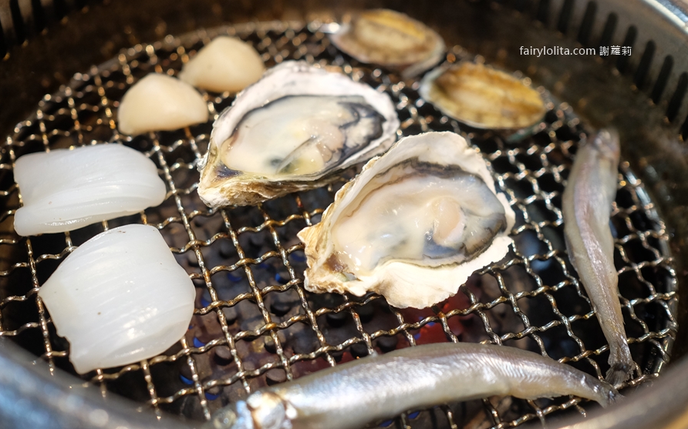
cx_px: 343
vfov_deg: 35.3
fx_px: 675
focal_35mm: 36
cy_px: 224
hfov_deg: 54.0
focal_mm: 23
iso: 1600
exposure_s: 1/120
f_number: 2.5
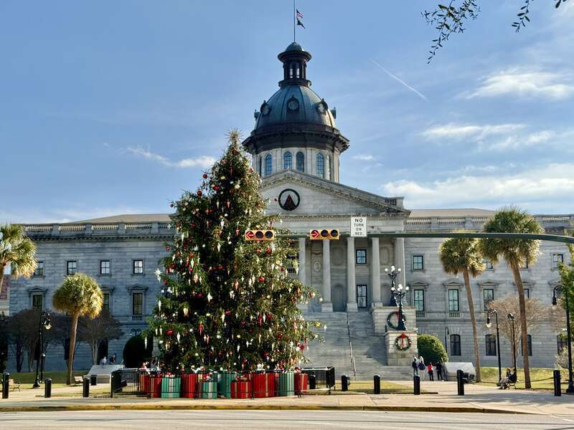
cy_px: 215
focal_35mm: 48
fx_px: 796
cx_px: 287
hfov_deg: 39.7
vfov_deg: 30.3
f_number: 1.78
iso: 64
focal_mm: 6.86
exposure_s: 1/6410
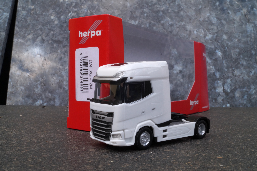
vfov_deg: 31.9
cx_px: 128
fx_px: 300
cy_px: 86
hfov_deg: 46.4
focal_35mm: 42
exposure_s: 1/60
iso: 500
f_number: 25
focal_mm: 28
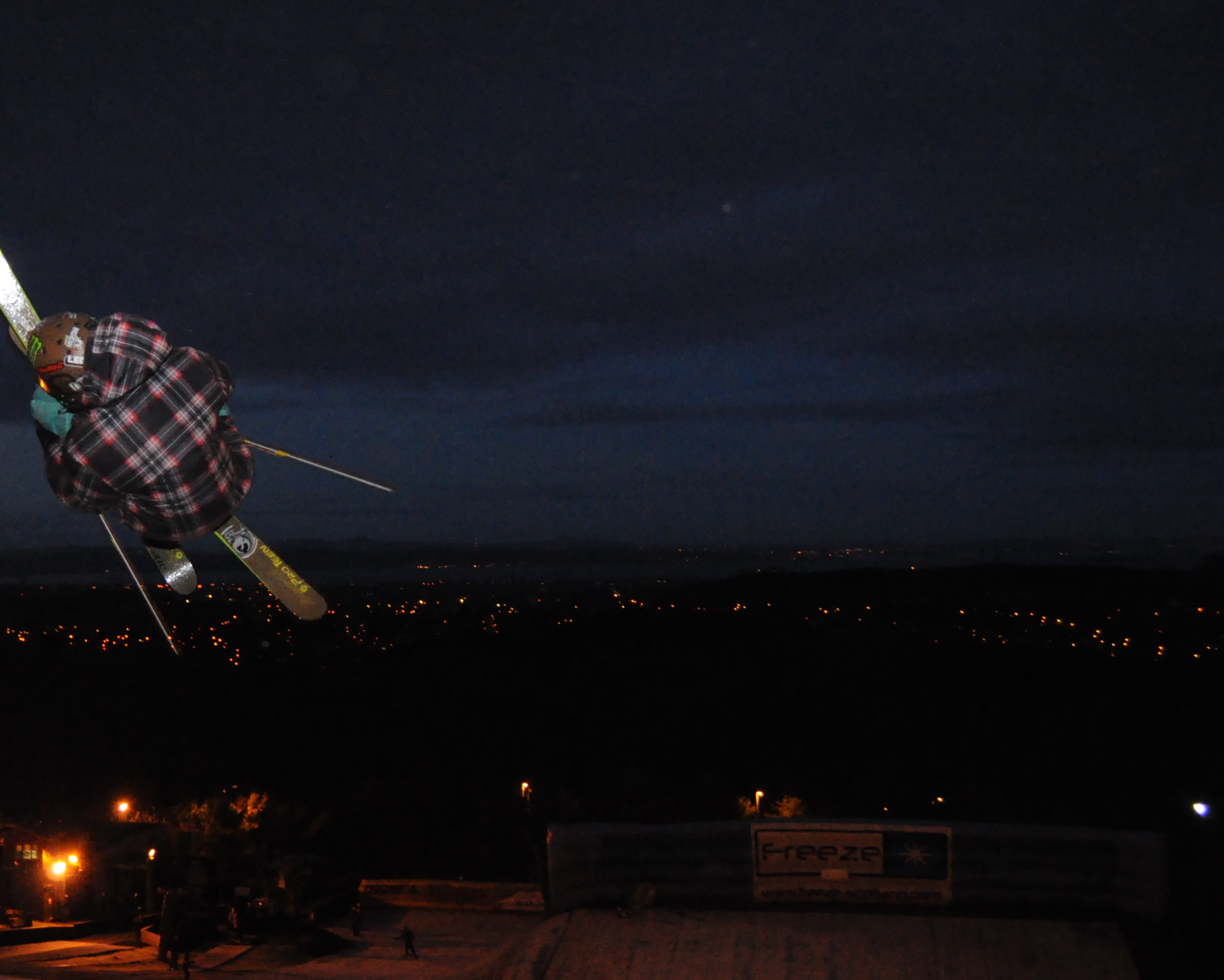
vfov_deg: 31.5
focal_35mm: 48
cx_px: 404
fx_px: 1739
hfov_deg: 38.3
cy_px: 476
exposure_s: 1/200
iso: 3200
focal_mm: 22
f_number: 3.8
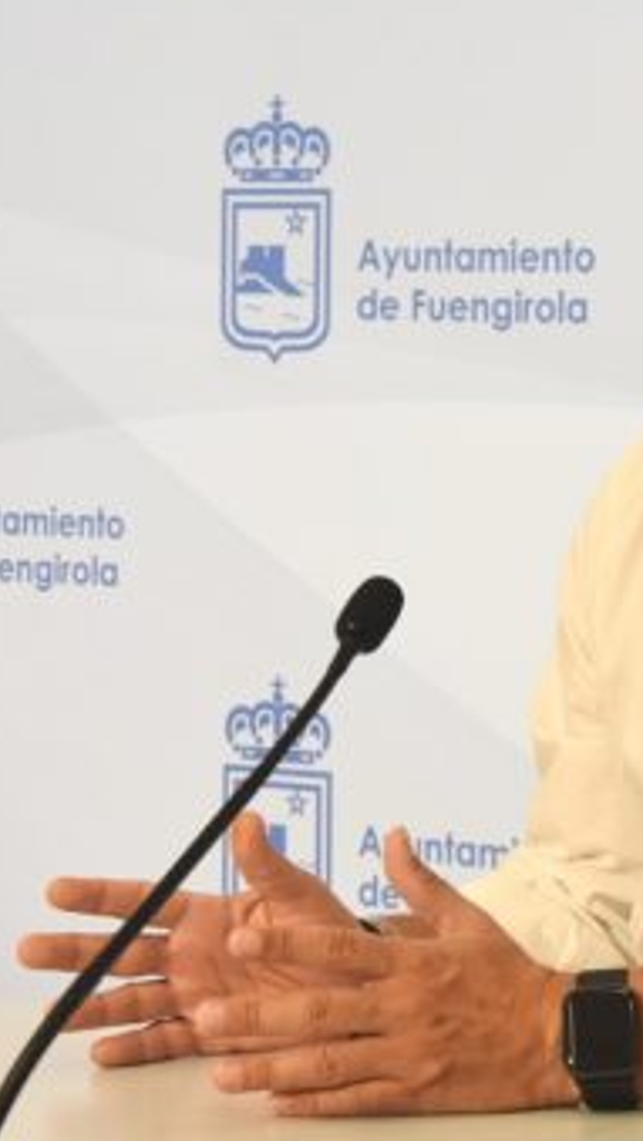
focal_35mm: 150
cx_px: 734
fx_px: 4541
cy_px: 446
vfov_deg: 14.3
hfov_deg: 8.0
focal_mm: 42
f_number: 8
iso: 800
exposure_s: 1/250
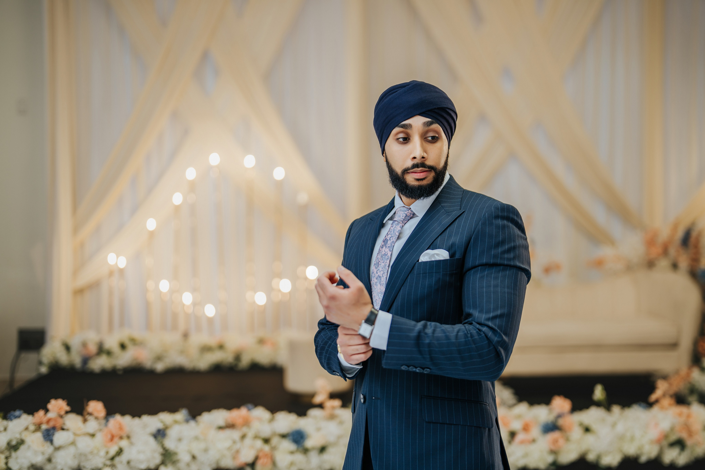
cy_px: 235
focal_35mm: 50
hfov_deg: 39.6
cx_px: 352
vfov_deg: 27.0
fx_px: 979
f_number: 1.2
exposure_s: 1/200
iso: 125
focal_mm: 50
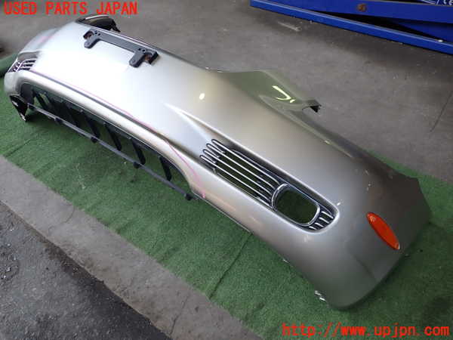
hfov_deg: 60.0
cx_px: 226
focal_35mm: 30
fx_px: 393
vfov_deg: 46.8
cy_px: 170
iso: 100
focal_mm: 5.4
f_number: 2.3
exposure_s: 1/125
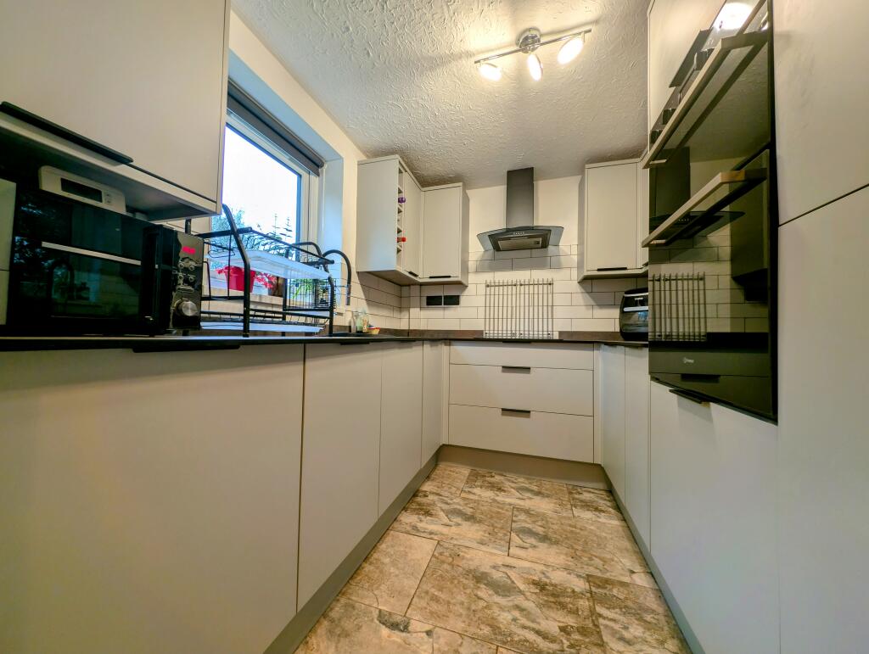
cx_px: 434
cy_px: 327
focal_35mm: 12
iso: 33
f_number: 1.95
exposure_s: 1/25
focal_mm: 2.23
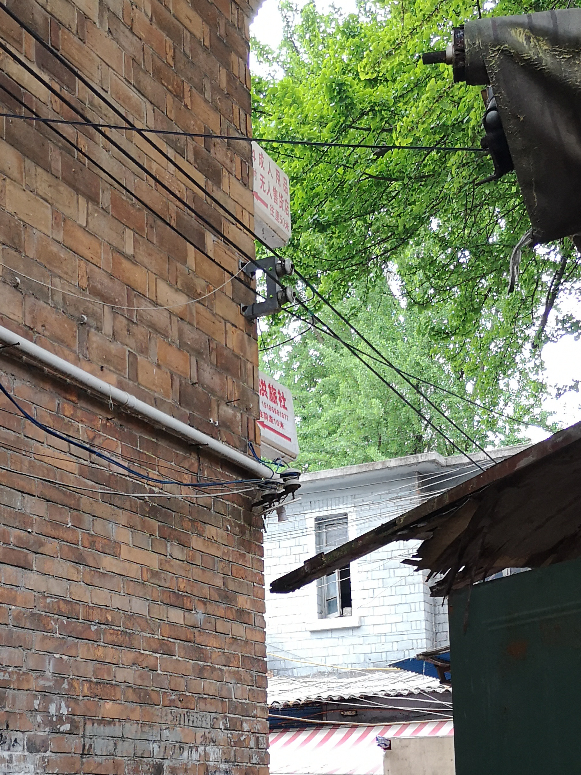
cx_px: 207
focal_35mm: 57
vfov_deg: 33.1
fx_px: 1275
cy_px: 577
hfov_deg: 25.6
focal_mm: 3.95
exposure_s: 1/50
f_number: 1.8
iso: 160
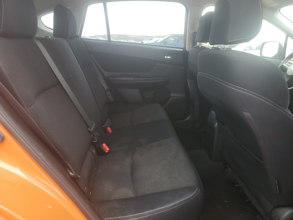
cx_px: 146
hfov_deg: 67.3
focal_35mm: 26
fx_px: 220
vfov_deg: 53.1
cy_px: 110
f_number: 1.5
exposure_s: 1/60.2
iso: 66
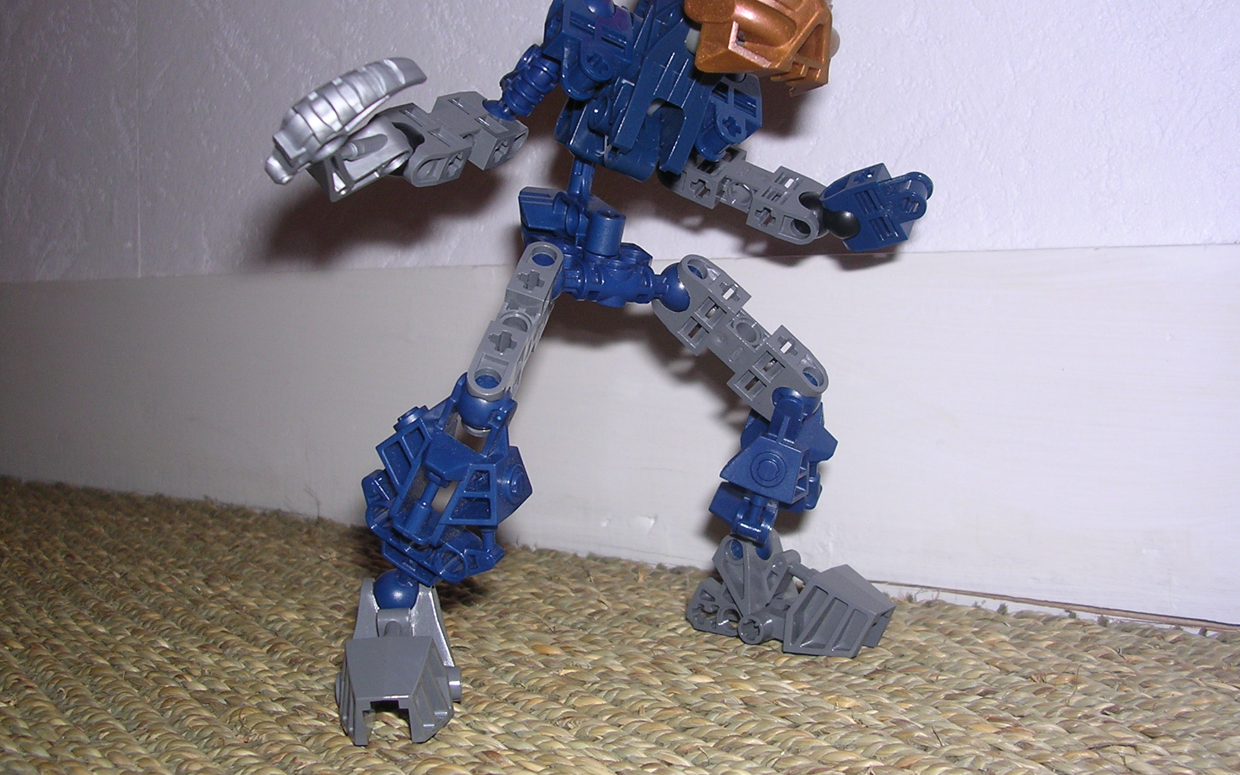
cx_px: 629
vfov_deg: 31.2
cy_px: 343
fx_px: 1386
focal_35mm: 41
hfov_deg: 48.2
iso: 100
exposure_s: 1/60.1
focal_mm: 5.8
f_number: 2.8
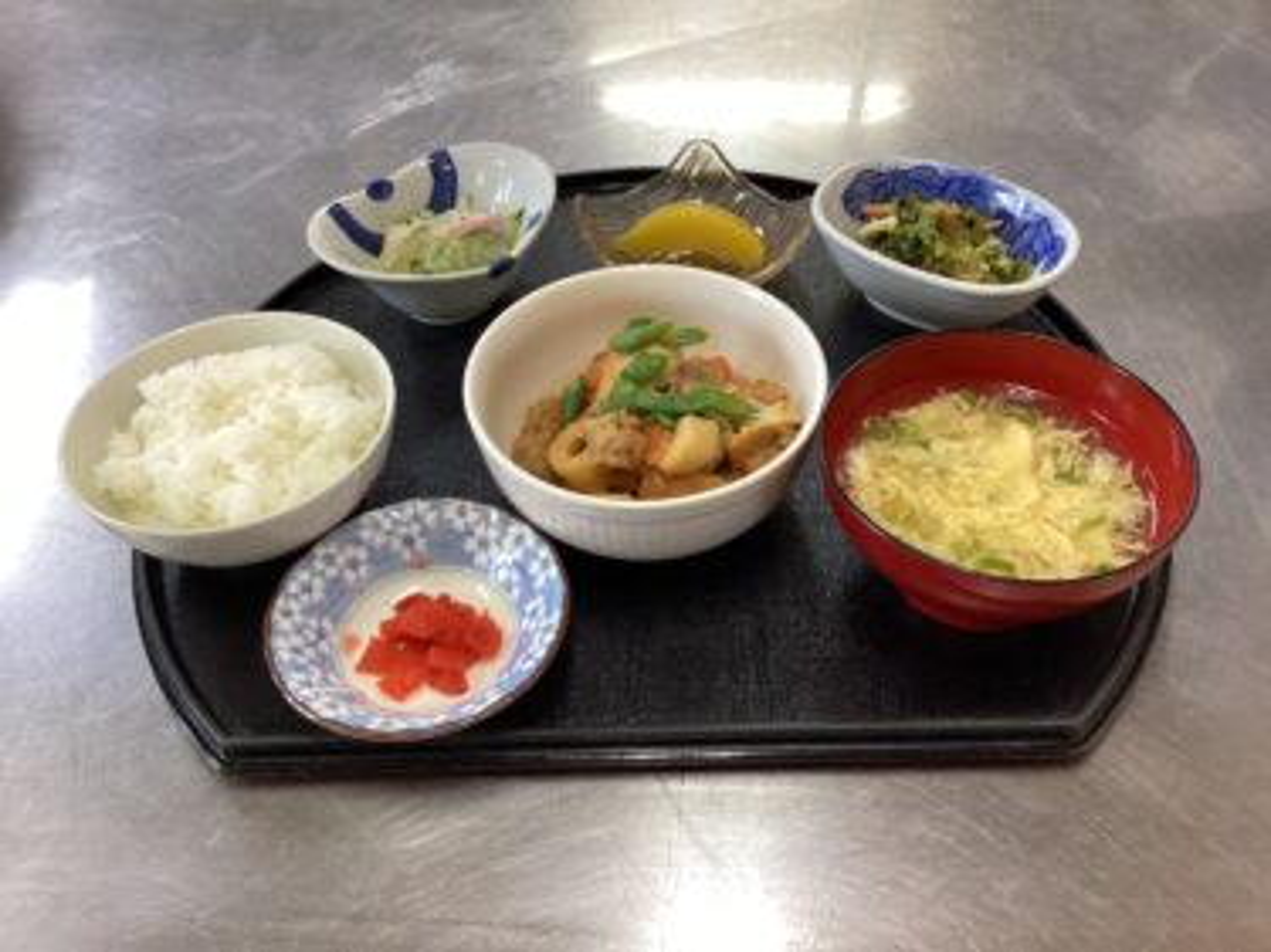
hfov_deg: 58.4
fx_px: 1138
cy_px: 476
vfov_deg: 45.4
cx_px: 636
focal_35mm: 31
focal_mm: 3.3
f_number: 2.4
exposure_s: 1/50
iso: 100
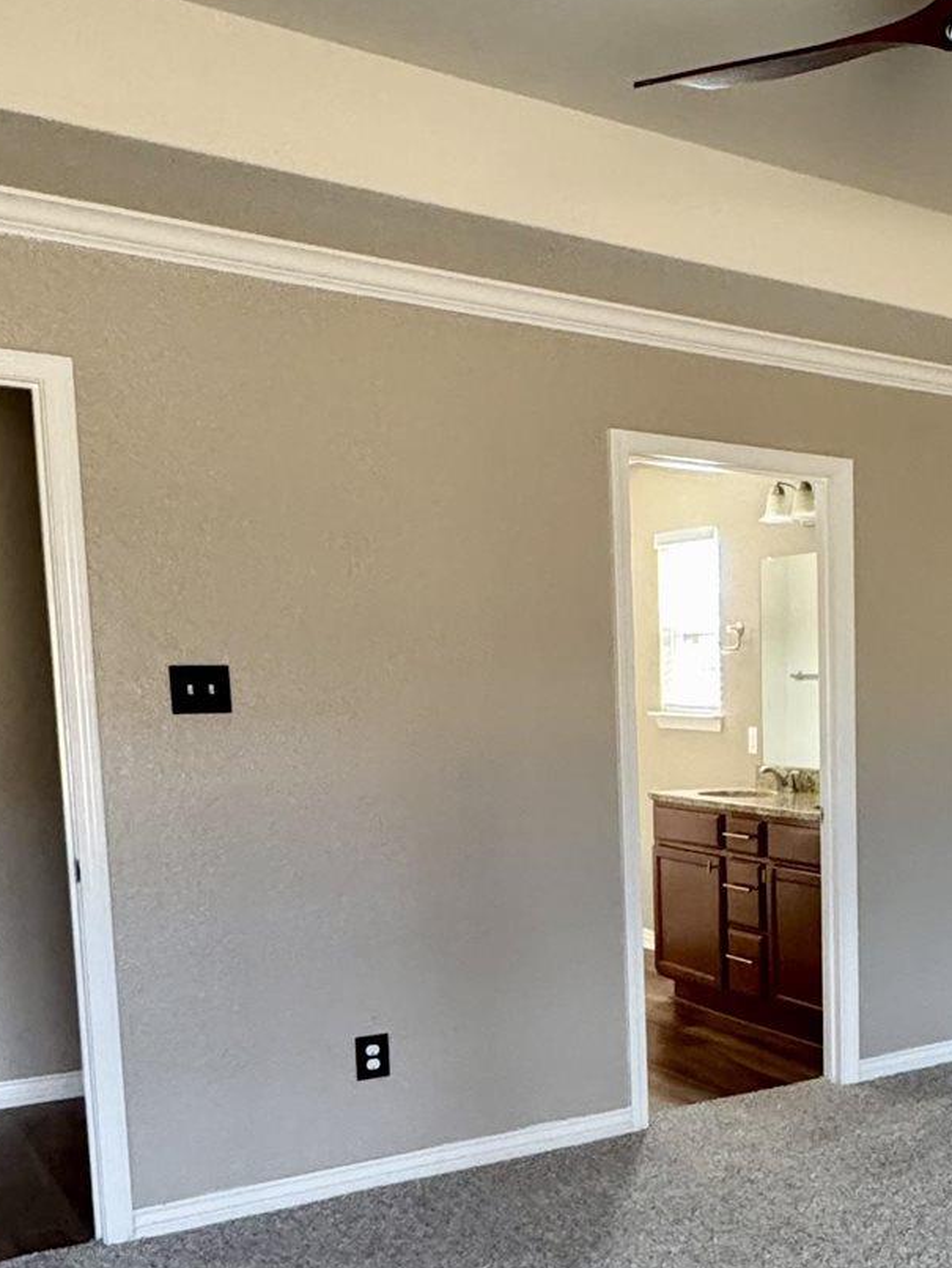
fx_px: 1466
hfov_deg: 31.6
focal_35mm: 40
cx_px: 1061
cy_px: 857
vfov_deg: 46.0
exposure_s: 1/60
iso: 500
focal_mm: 2.22
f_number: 2.2
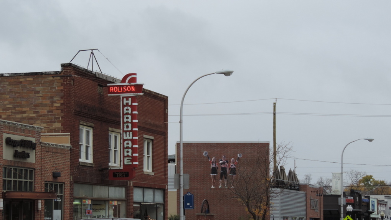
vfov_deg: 10.5
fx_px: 1192
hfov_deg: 18.6
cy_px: 129
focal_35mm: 115
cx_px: 196
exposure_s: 1/160
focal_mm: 18.7
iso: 80
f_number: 4.2
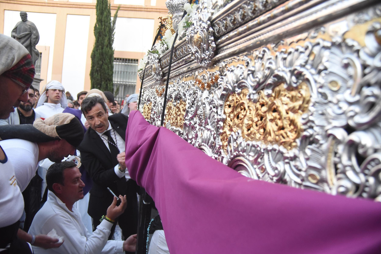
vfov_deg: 43.6
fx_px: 318
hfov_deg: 61.9
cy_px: 130
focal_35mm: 30
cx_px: 190
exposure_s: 1/100
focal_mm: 29
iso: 3200
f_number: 6.3
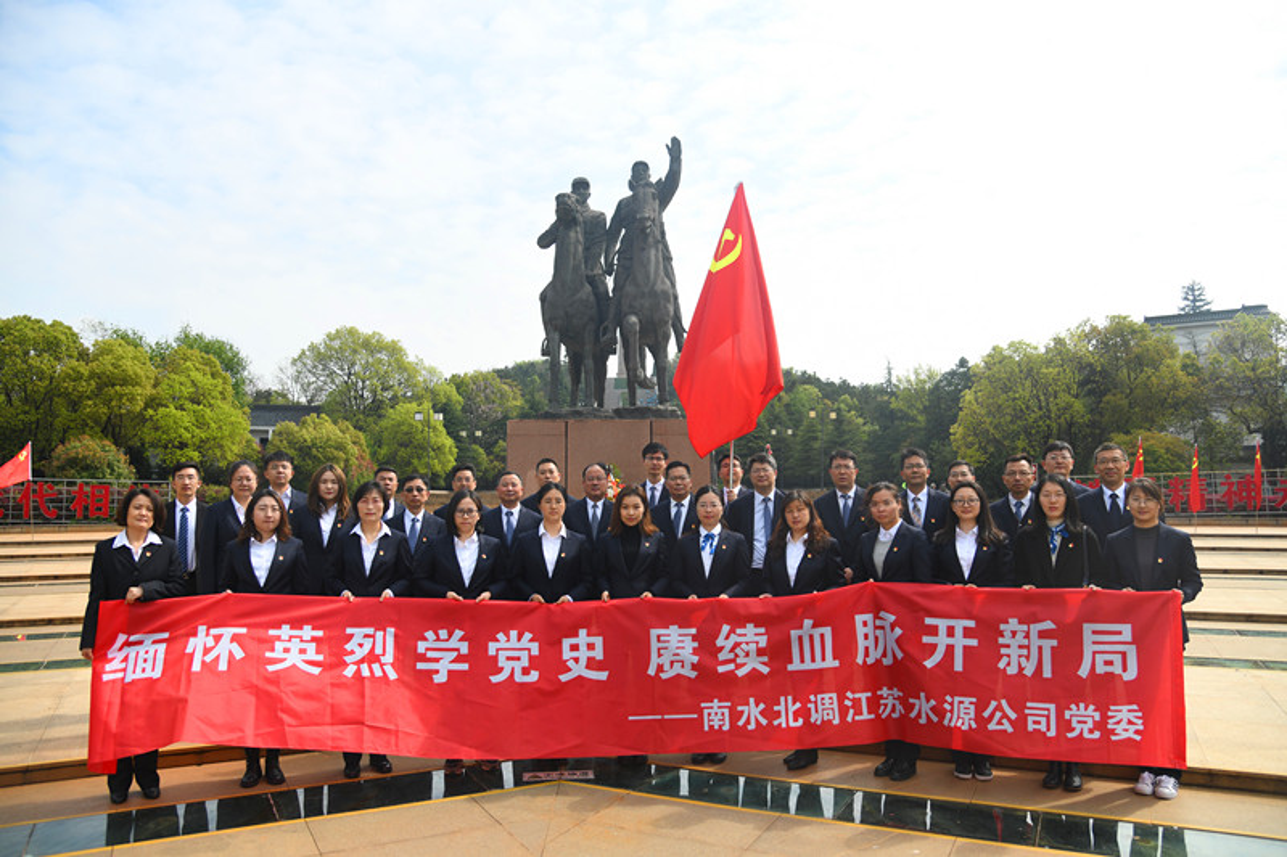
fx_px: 858
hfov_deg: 73.8
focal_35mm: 24
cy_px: 428
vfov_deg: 53.1
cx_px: 644
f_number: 4
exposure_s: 1/640
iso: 100
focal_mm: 24
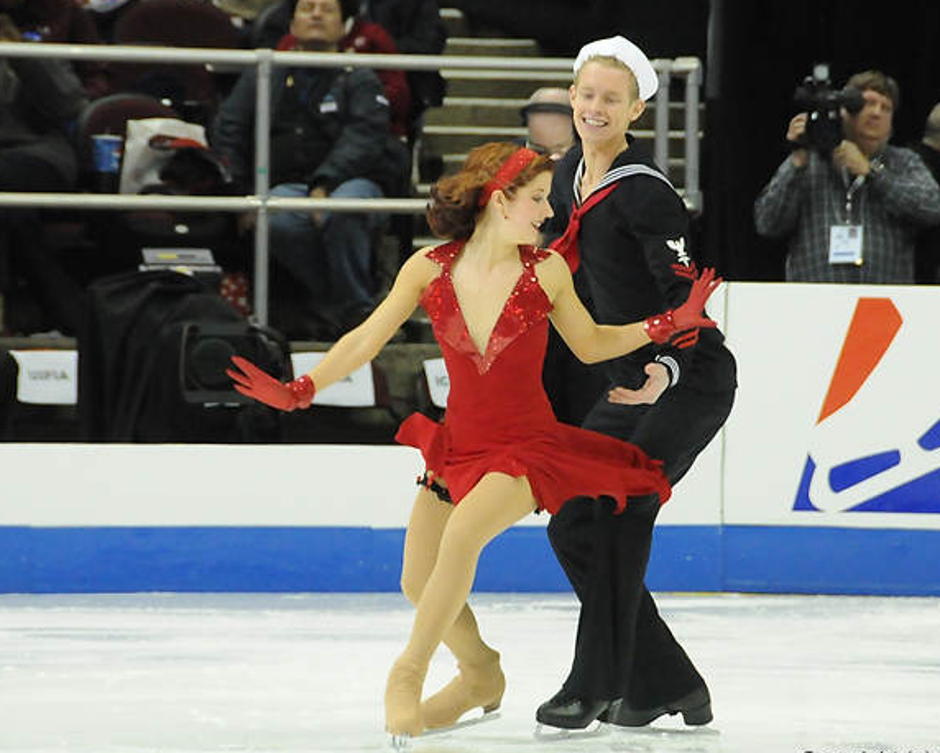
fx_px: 10965
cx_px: 544
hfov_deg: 4.9
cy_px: 355
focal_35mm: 394
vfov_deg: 3.9
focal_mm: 200
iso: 3200
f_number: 5.6
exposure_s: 1/500
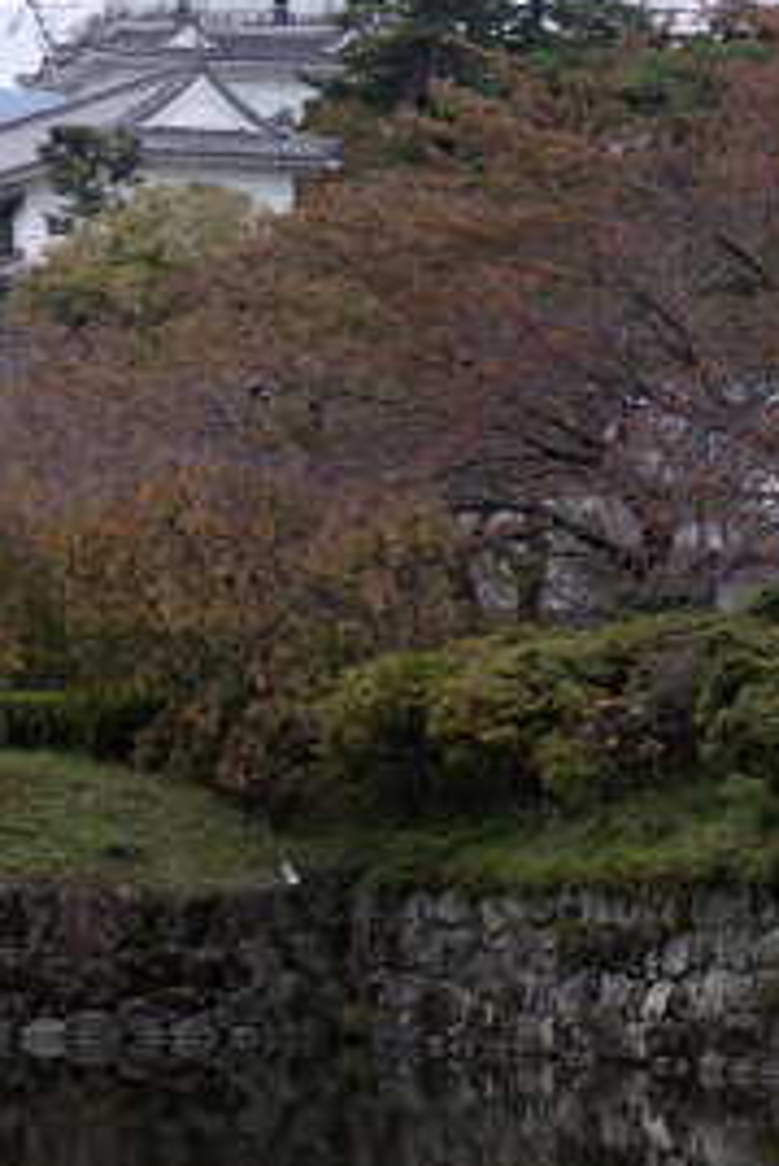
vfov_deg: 10.6
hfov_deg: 7.1
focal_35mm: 194
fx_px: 6288
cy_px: 376
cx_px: -30
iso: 100
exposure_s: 1/250
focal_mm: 18
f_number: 4.9
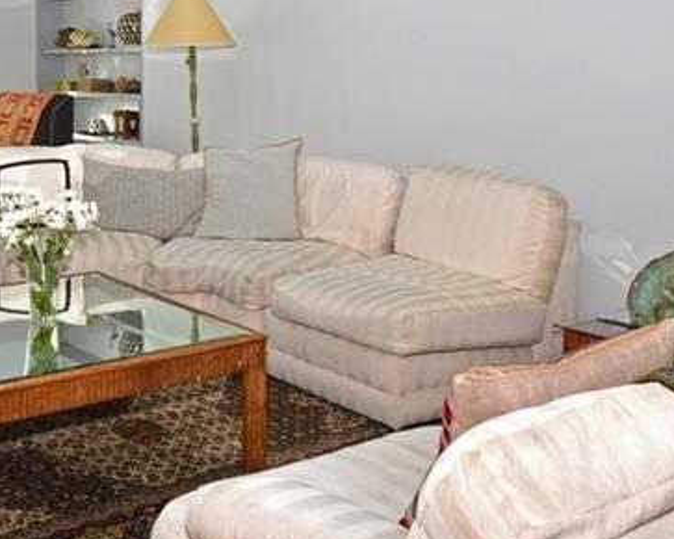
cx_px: 145
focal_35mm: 45
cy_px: 97
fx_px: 897
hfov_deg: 39.7
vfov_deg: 32.4
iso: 400
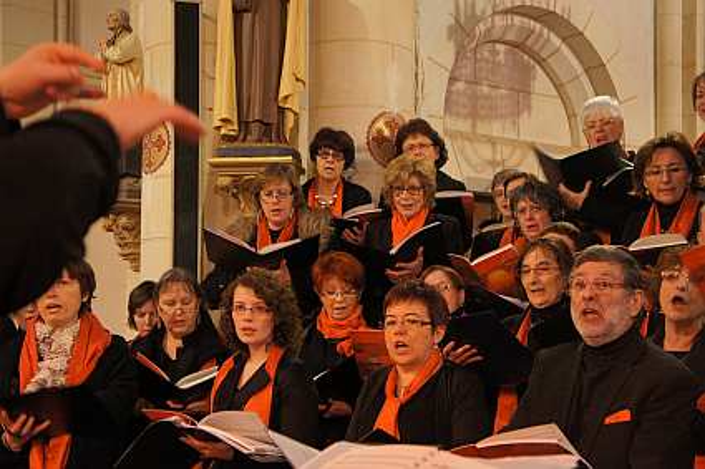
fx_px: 1233
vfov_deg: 21.6
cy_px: 234
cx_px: 352
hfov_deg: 31.9
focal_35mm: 63
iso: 1600
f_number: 4.5
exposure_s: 1/8
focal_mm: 42
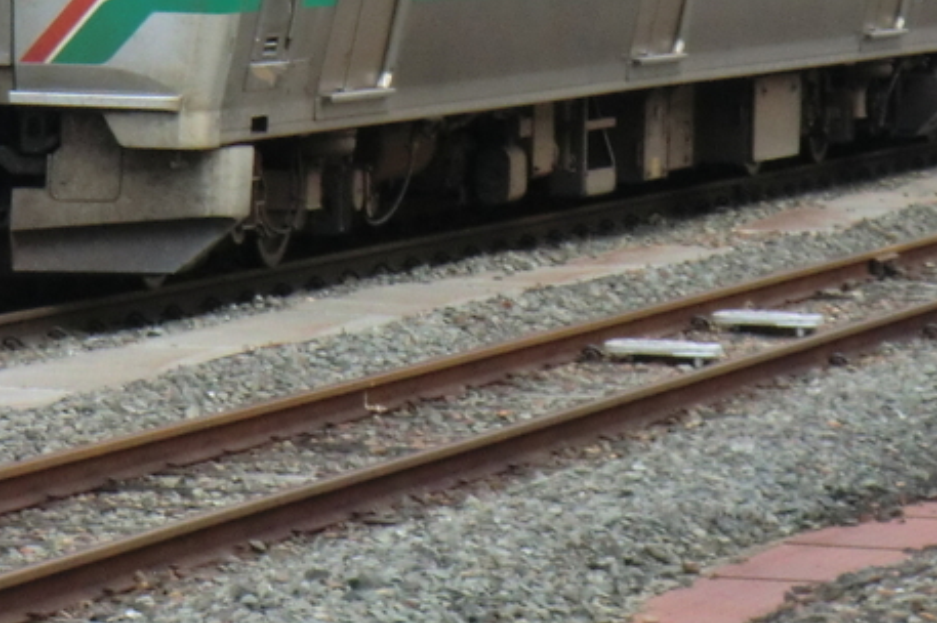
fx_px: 7464
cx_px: 576
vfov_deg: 4.8
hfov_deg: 7.2
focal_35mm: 287
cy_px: -49
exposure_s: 1/100
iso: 250
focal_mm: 18.8
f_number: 5
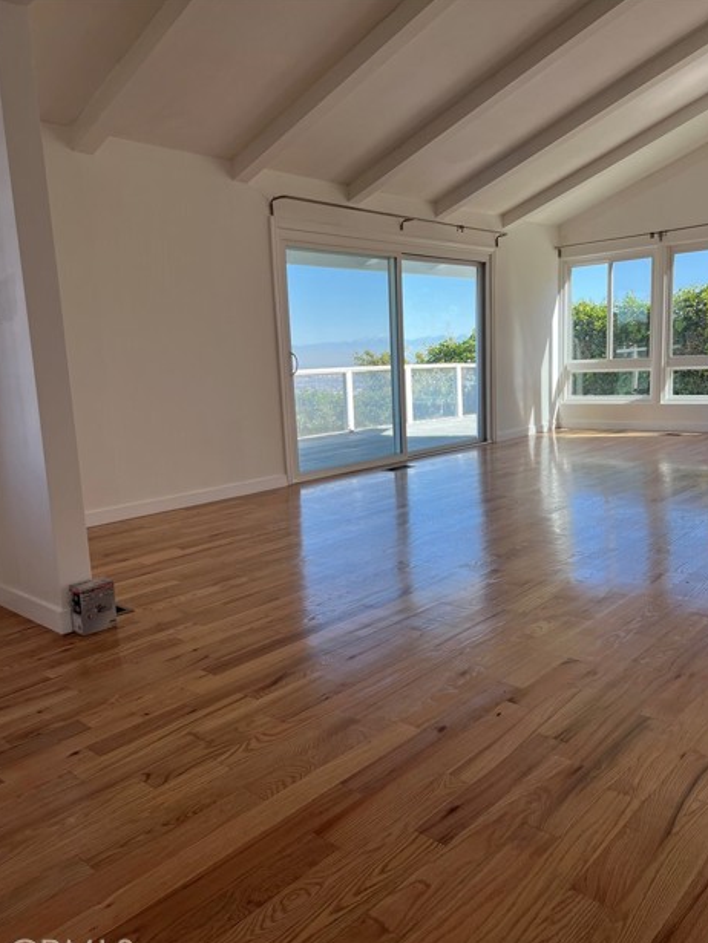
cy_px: 485
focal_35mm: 27
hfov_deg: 51.4
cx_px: 359
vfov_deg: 65.3
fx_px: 736
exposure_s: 1/509
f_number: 1.5
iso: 50
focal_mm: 5.7
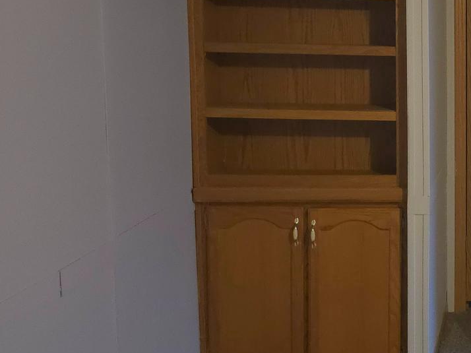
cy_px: 130
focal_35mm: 66
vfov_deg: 22.2
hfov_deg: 24.6
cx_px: 649
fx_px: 898
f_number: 1.7
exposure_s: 1/24
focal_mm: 6.3
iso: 640
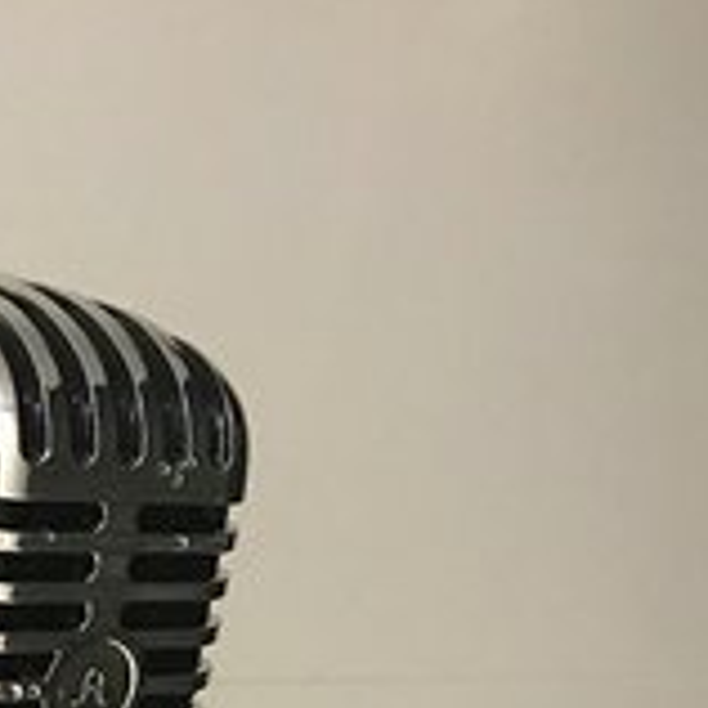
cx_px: 13
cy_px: 905
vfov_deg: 20.0
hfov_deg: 21.0
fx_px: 1851
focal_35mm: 80
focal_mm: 3.99
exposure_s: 1/13
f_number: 1.8
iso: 100
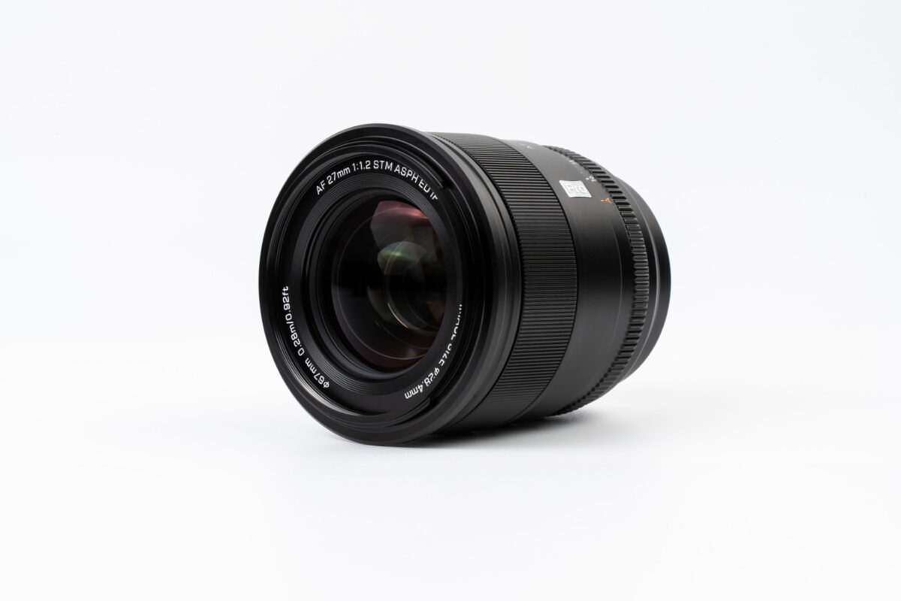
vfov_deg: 11.7
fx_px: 2928
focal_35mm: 117
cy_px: 300
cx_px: 450
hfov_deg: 17.5
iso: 100
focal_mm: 117
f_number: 20
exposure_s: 1/100
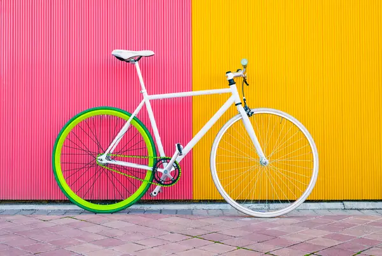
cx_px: 191
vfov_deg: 27.0
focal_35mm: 50
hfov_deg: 39.6
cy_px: 128
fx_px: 531
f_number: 4
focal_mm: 50
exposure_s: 1/100
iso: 100
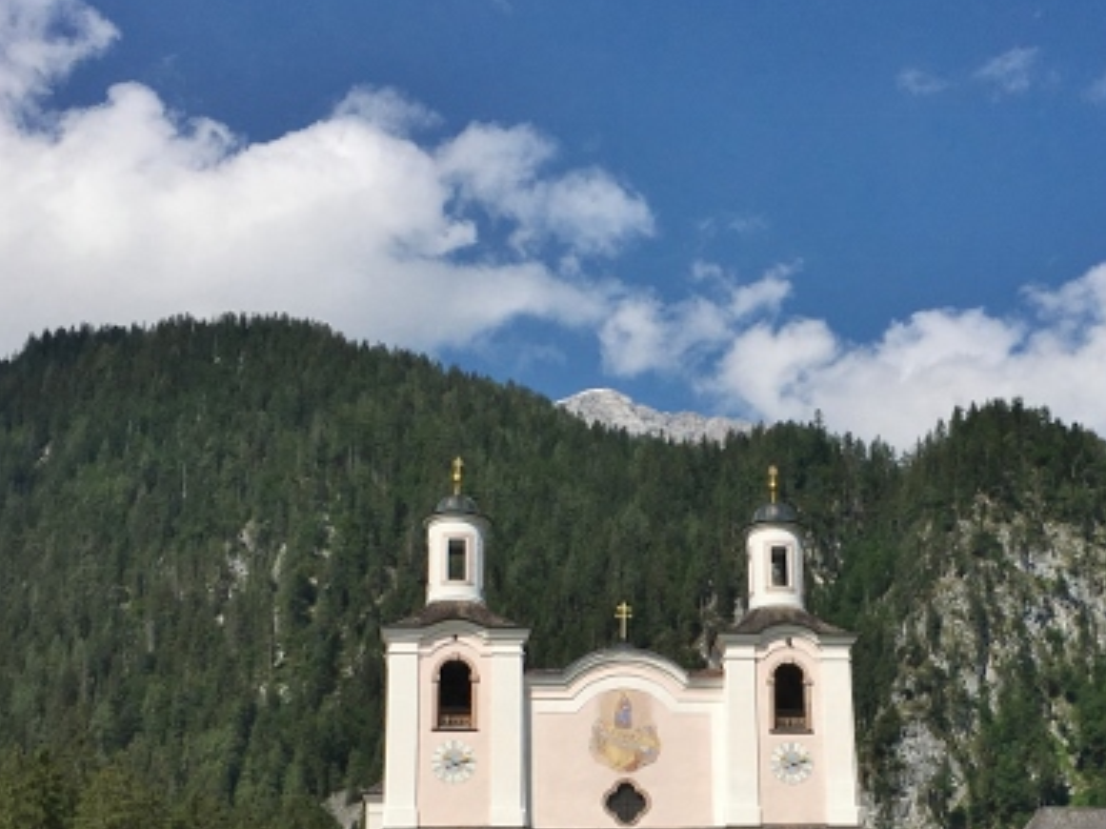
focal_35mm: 60
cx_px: 800
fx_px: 1916
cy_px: 720
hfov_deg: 31.7
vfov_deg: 23.8
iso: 25
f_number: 2.2
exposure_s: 1/4808
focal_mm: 4.15
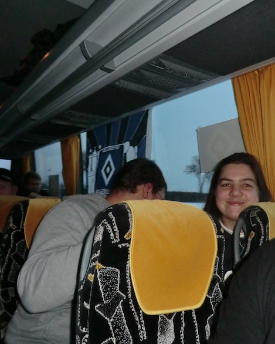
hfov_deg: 45.0
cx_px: 187
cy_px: 168
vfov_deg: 55.7
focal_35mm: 32
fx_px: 325
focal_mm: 4.3
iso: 400
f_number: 3.2
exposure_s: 1/50
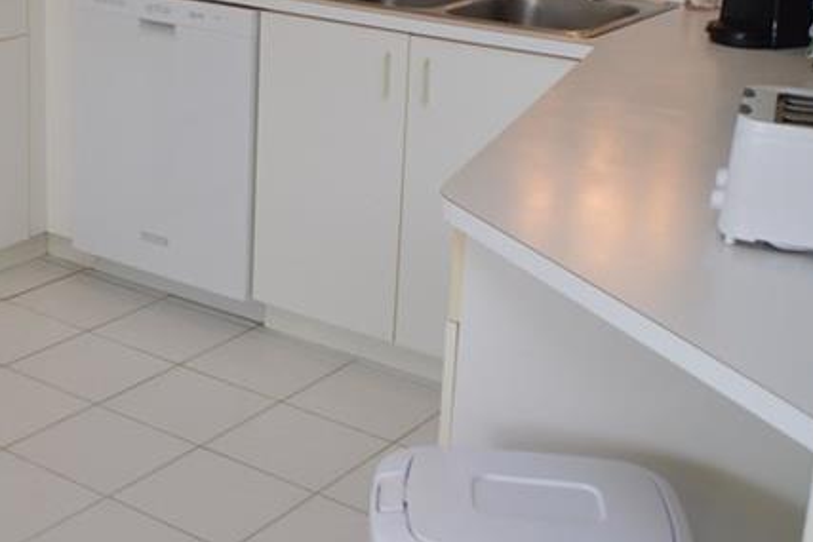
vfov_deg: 16.9
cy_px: 4
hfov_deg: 24.6
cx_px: 15
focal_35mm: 79
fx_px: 1785
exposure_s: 1/60
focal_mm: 22
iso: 400
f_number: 4
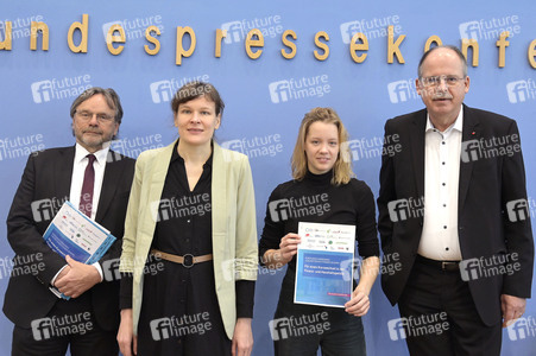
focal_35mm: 35
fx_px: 521
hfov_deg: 54.5
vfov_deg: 37.8
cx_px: 268
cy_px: 178
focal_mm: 35
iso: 5000
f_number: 5.6
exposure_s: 1/500
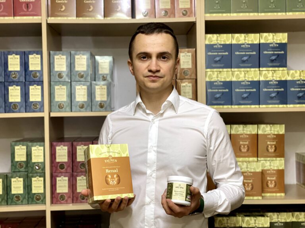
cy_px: 114
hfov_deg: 36.8
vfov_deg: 28.0
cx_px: 152
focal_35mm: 52
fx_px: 458
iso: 200
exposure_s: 1/33
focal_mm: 6
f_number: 2
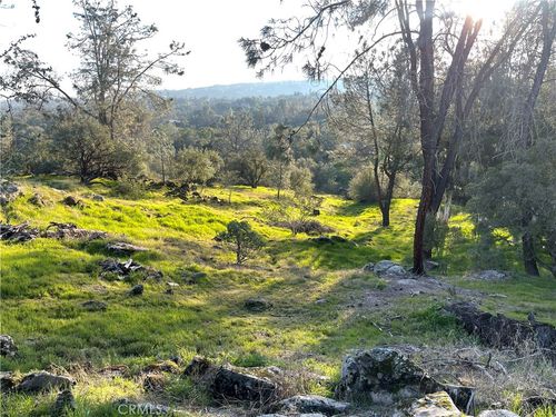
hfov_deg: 67.3
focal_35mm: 26
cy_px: 208
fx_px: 418
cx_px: 278
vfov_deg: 53.1
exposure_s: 1/193
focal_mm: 4.2
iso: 32
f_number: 1.6
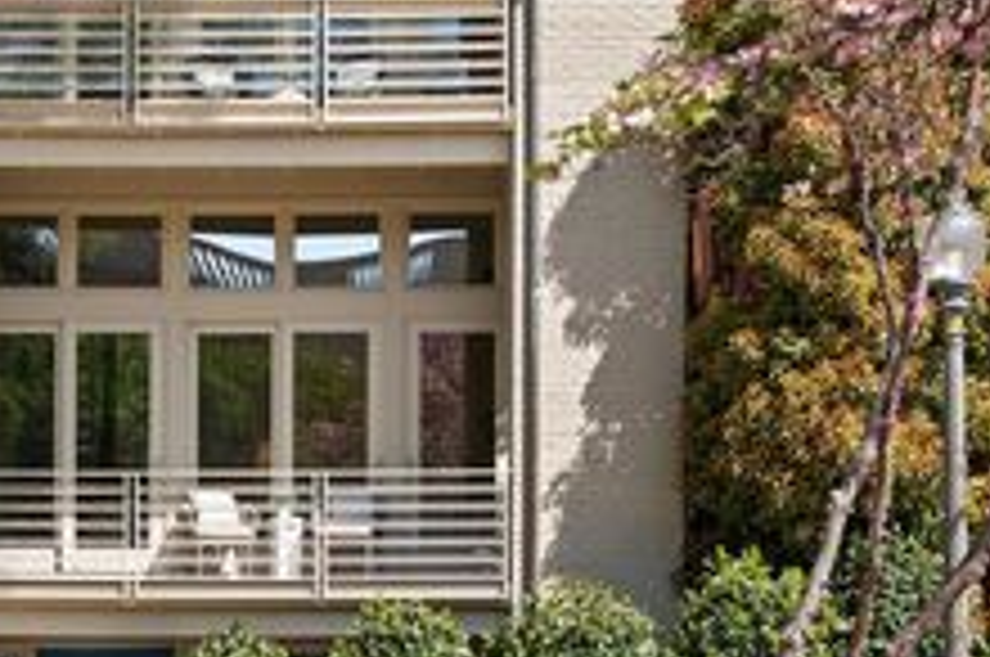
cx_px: 104
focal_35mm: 83
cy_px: 286
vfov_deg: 16.5
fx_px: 2270
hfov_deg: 23.9
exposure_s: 1/4000
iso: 200
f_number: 2.8
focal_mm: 36.3
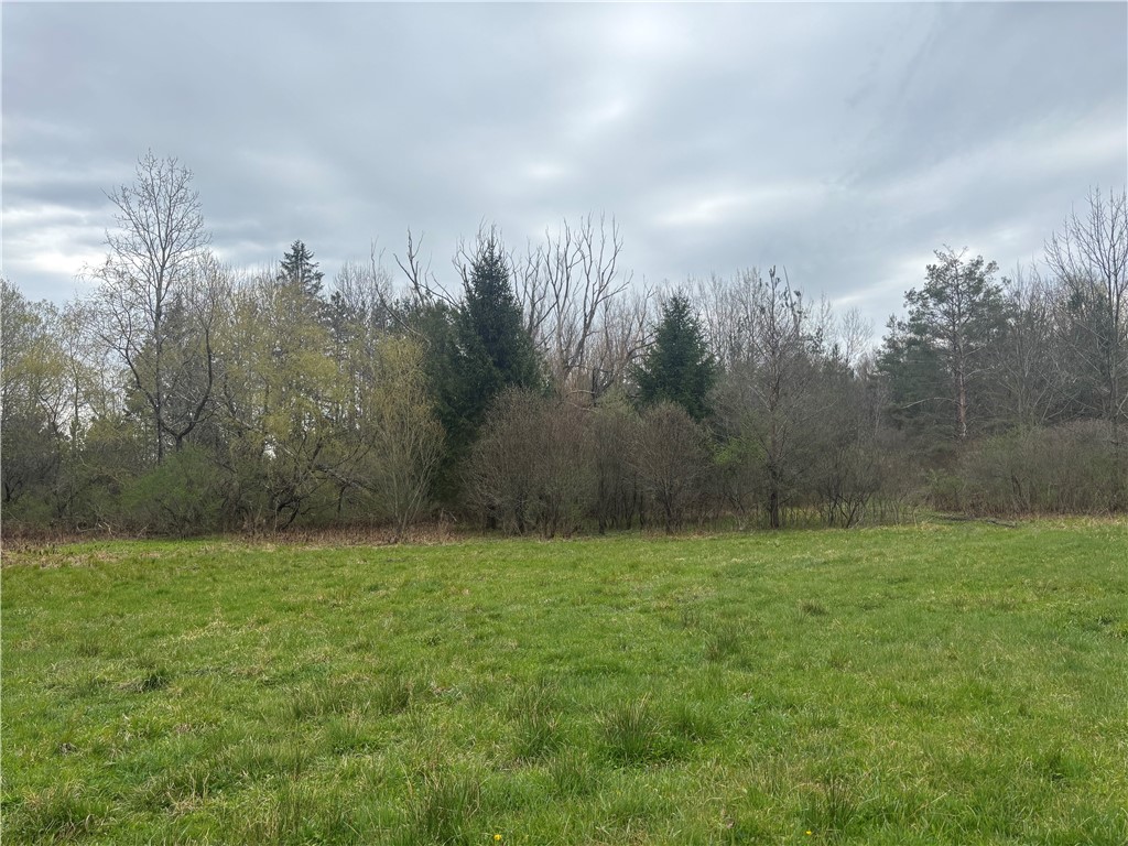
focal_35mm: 26
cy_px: 423
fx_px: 847
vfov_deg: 53.1
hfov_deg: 67.3
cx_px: 564
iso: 50
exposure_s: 1/2710
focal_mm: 5.96
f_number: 1.6
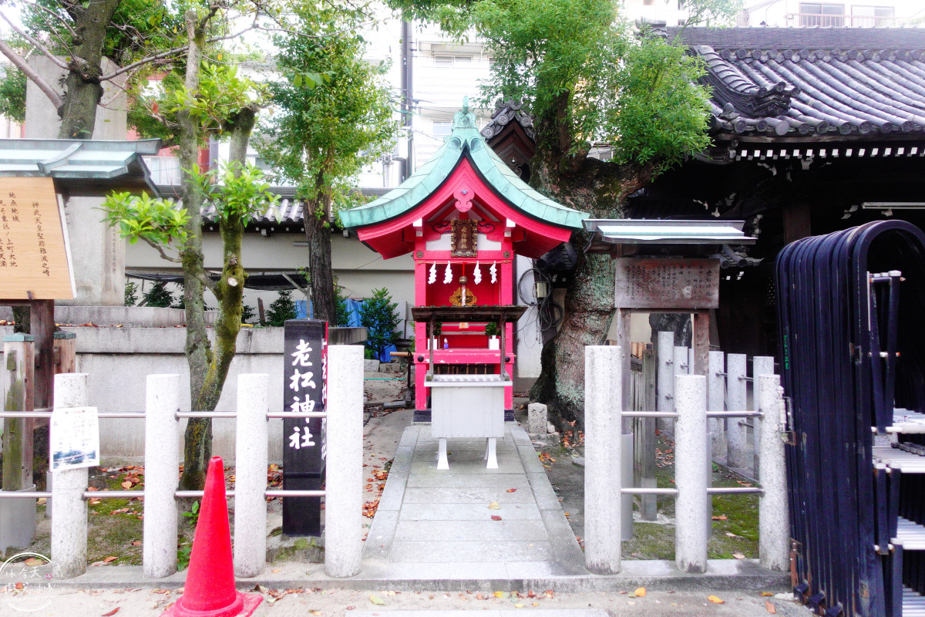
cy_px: 308
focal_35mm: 24
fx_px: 617
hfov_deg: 73.7
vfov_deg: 53.1
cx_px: 462
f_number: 2.2
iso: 640
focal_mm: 9.4
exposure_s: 1/80
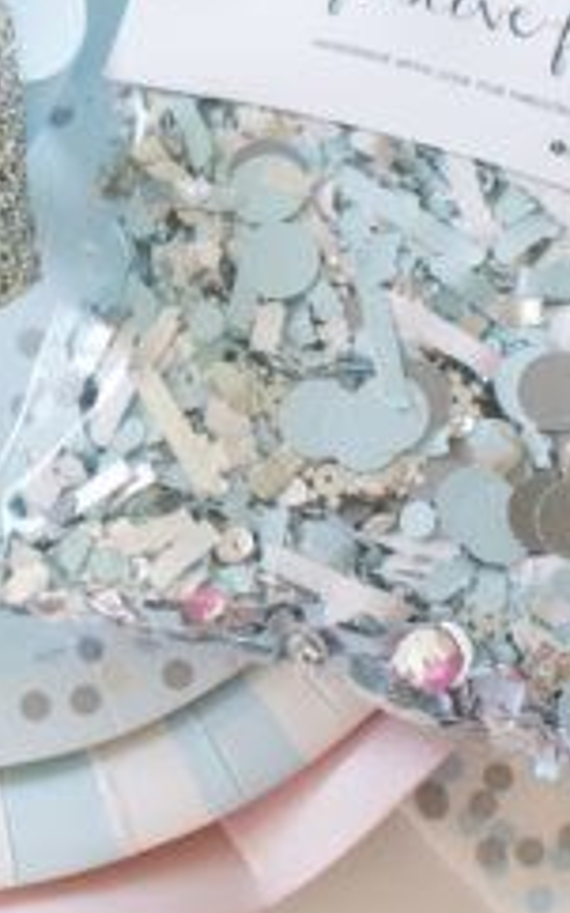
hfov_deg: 7.7
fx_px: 4221
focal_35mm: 170
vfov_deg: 12.3
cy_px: 136
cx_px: -94
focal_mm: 35
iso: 200
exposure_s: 1/50
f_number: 3.5
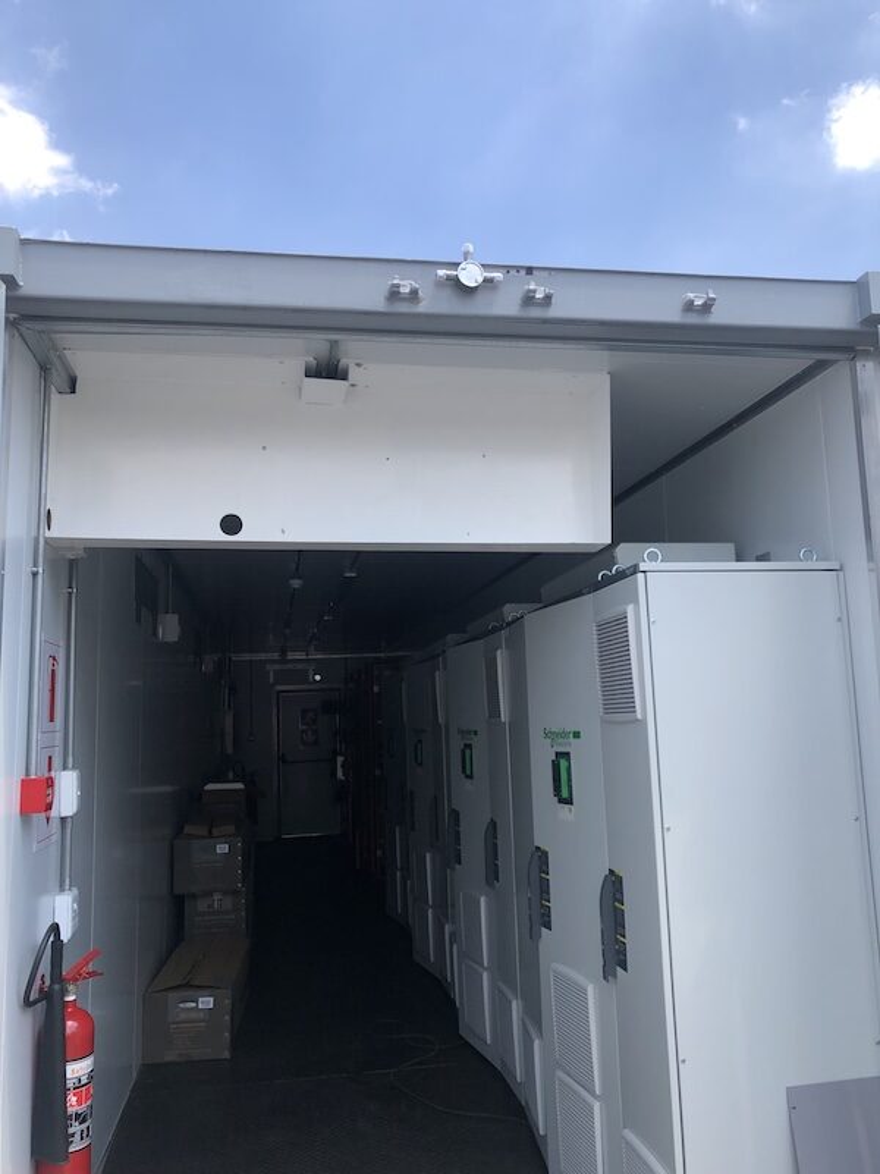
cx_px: 440
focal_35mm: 28
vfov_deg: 63.4
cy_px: 587
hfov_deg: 49.7
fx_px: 949
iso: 20
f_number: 1.8
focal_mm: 4
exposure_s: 1/923
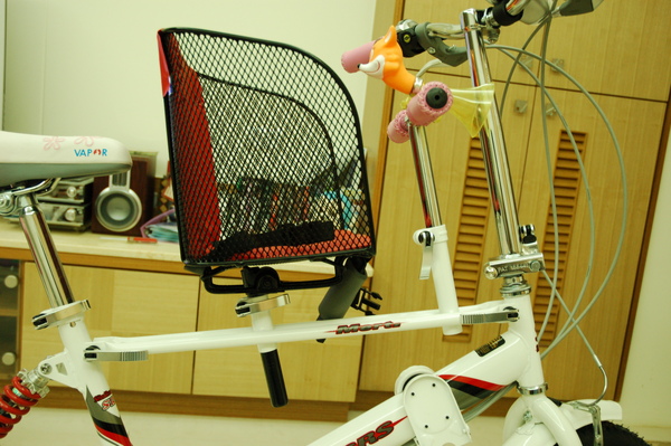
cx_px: 336
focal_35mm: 36
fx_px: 670
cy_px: 223
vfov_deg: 36.8
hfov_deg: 53.2
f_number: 3.8
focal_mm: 24
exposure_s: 1/30
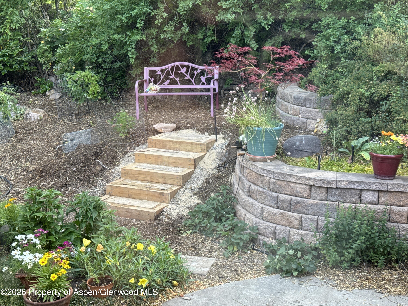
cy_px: 153
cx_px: 204
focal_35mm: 48
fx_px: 566
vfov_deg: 30.3
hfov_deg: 39.7
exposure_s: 1/91
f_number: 1.78
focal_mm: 6.76
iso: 100
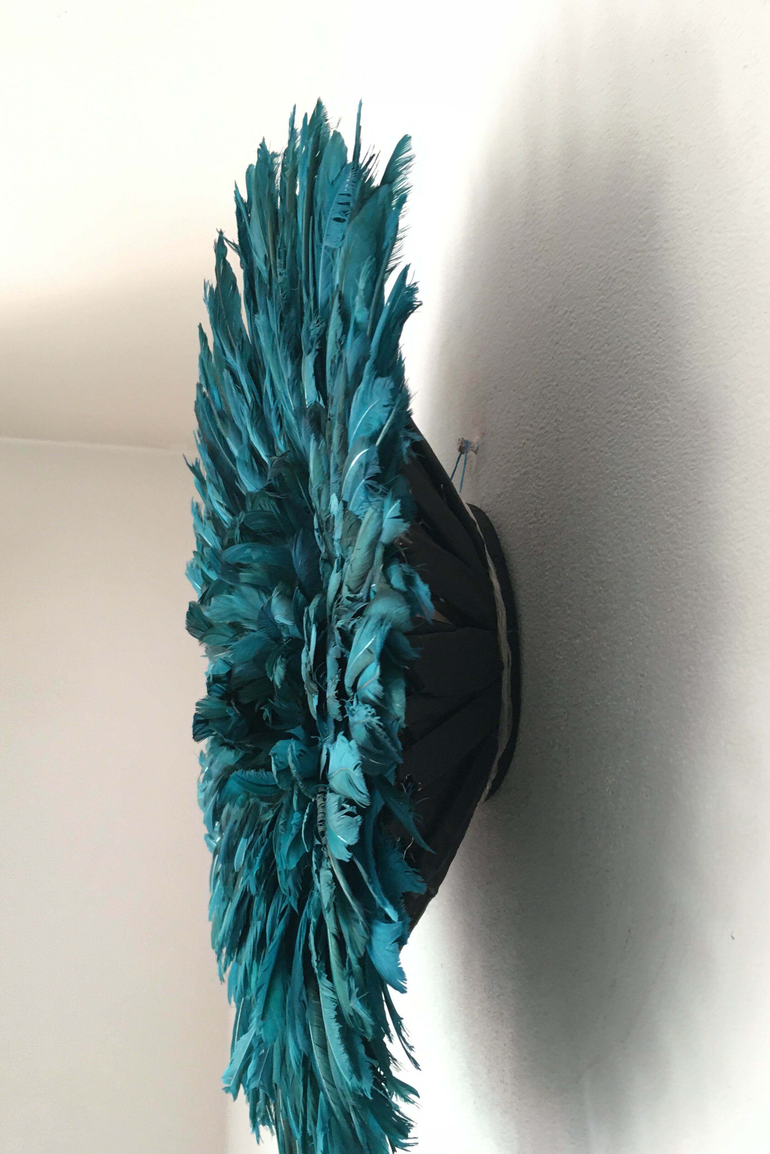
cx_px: 401
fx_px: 1059
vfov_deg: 57.2
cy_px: 617
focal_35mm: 33
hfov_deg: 40.0
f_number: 2.2
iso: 50
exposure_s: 1/17
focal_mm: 4.15
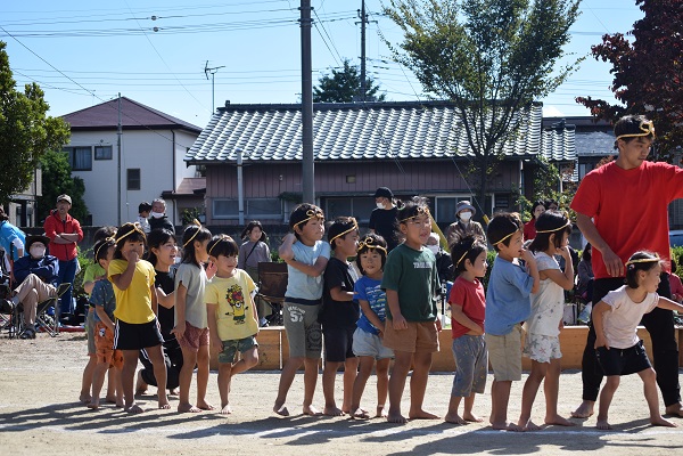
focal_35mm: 82
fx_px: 1565
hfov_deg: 24.6
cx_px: 342
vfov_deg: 16.6
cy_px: 228
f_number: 6.3
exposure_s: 1/1600
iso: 400
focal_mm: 55
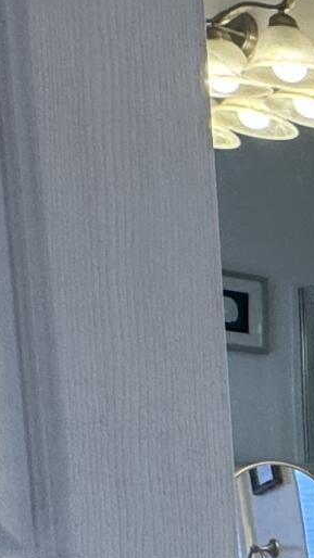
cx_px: 1018
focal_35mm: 89
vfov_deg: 21.8
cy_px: 705
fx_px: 1318
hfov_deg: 9.6
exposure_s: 1/120
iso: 160
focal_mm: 2.22
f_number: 2.2
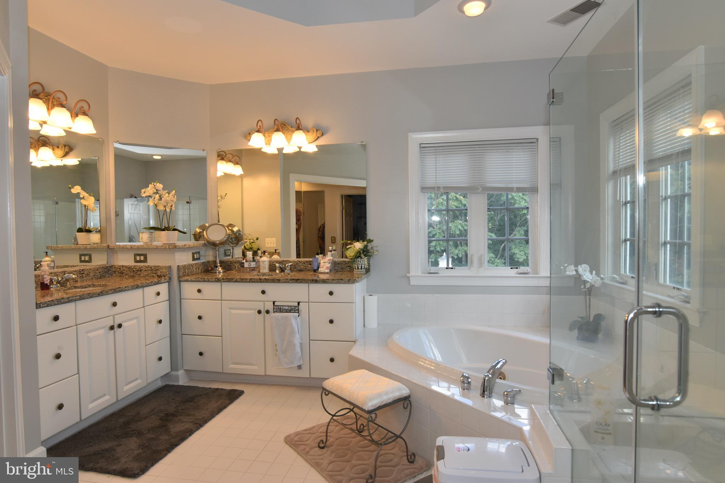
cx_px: 362
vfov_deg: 63.2
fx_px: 393
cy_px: 242
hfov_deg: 85.4
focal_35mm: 20
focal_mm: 13
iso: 450
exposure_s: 1/125
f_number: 5.6
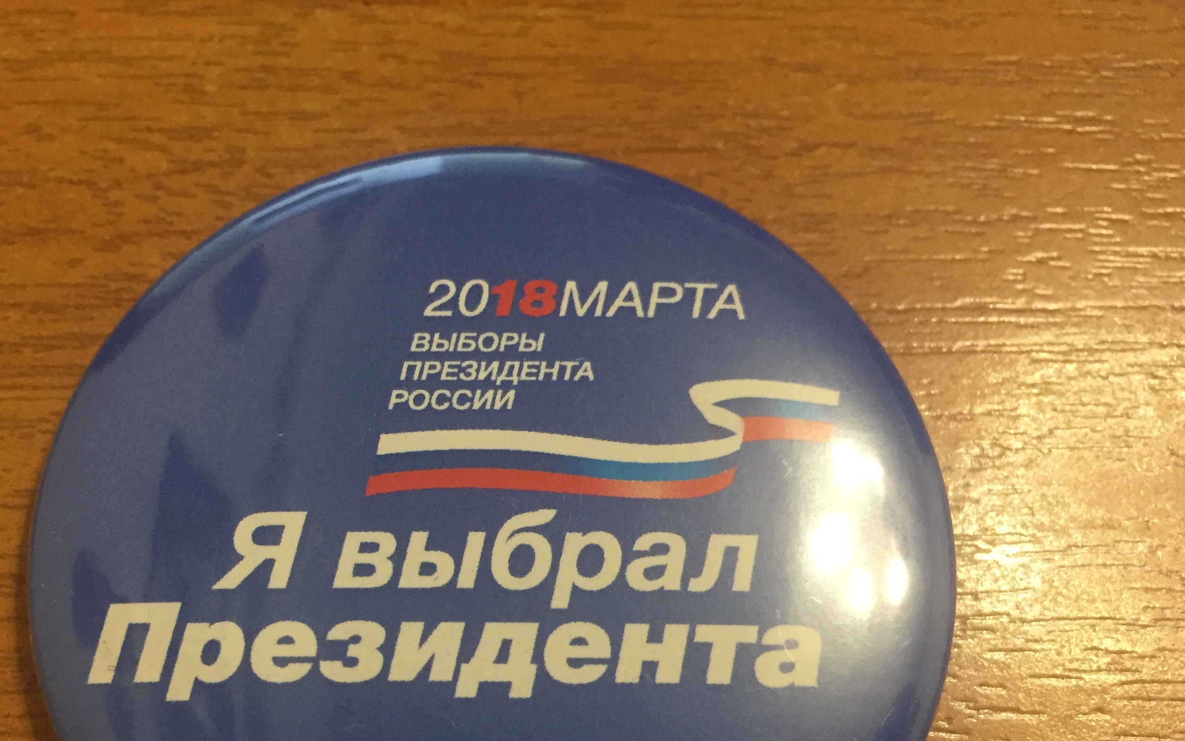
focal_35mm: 40
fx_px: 1292
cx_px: 457
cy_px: 552
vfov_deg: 31.5
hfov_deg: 48.9
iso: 250
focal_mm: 4.15
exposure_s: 1/33
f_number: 2.2
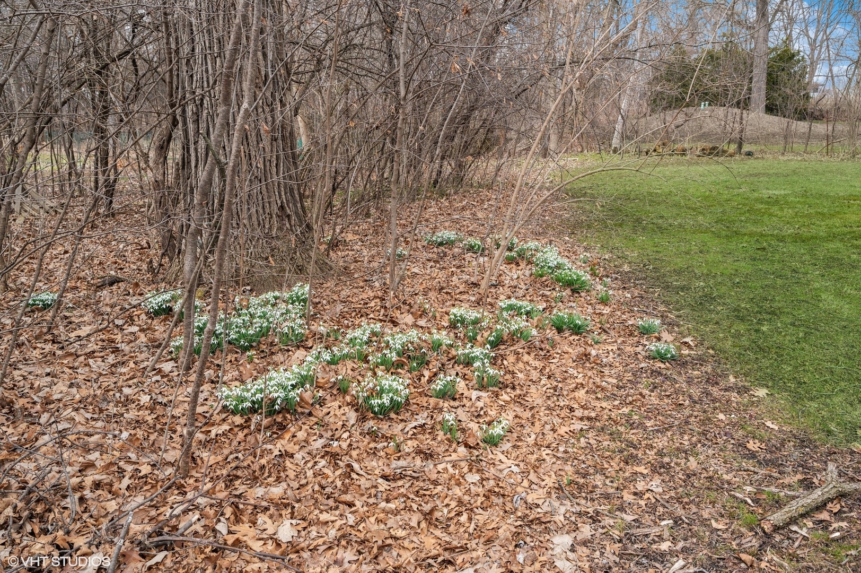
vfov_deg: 43.5
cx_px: 430
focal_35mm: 30
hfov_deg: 62.0
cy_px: 286
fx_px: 717
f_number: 8
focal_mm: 30
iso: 200
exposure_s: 1/45
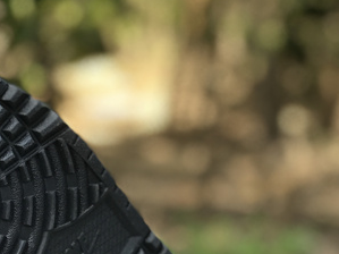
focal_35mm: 141
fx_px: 1380
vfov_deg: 10.4
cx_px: -60
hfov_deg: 13.6
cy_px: 285
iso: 20
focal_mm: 6.6
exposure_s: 1/161
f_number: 2.8
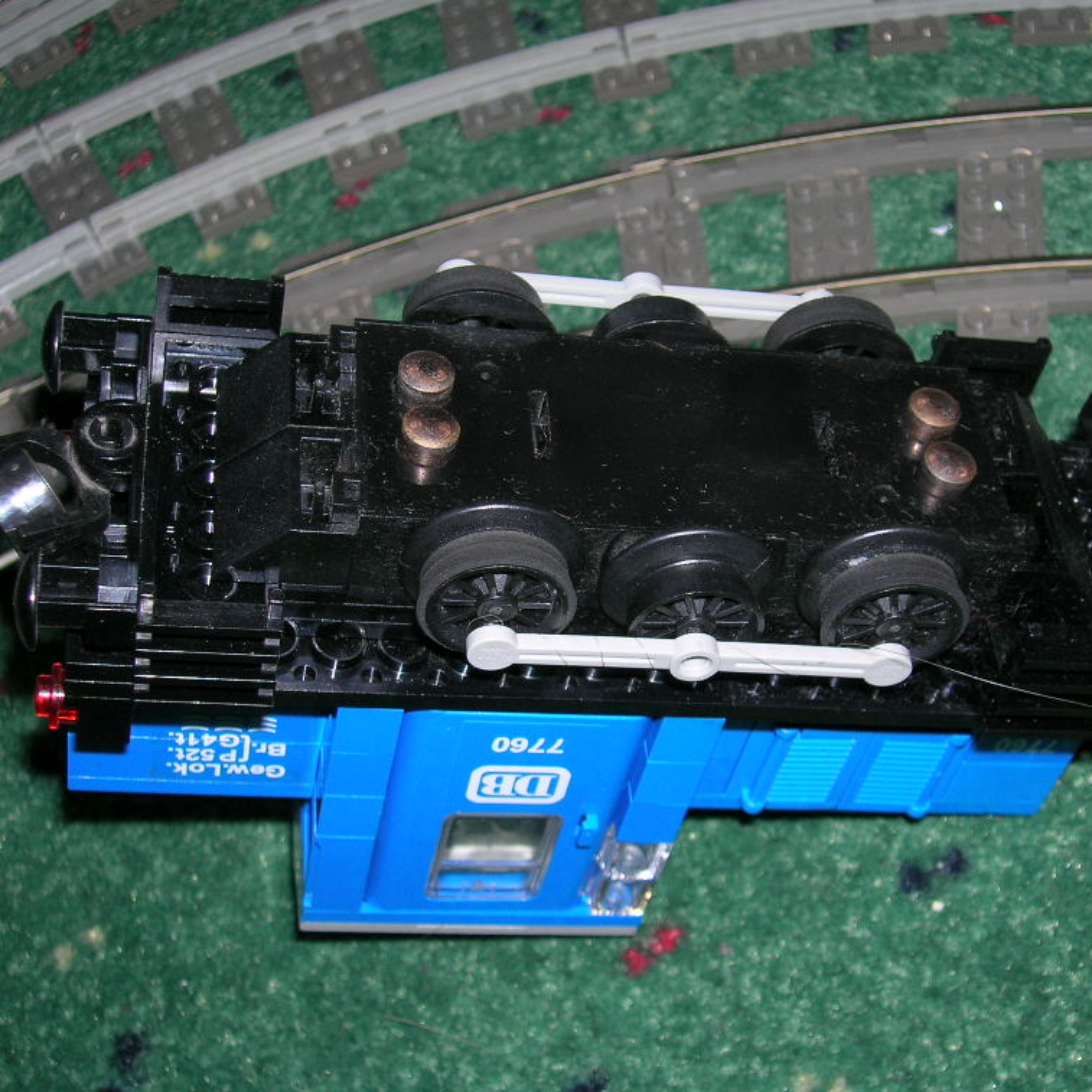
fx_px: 1963
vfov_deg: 31.1
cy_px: 547
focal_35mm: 55
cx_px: 646
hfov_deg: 31.0
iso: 50
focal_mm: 7.7
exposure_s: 1/60.1
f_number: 3.2
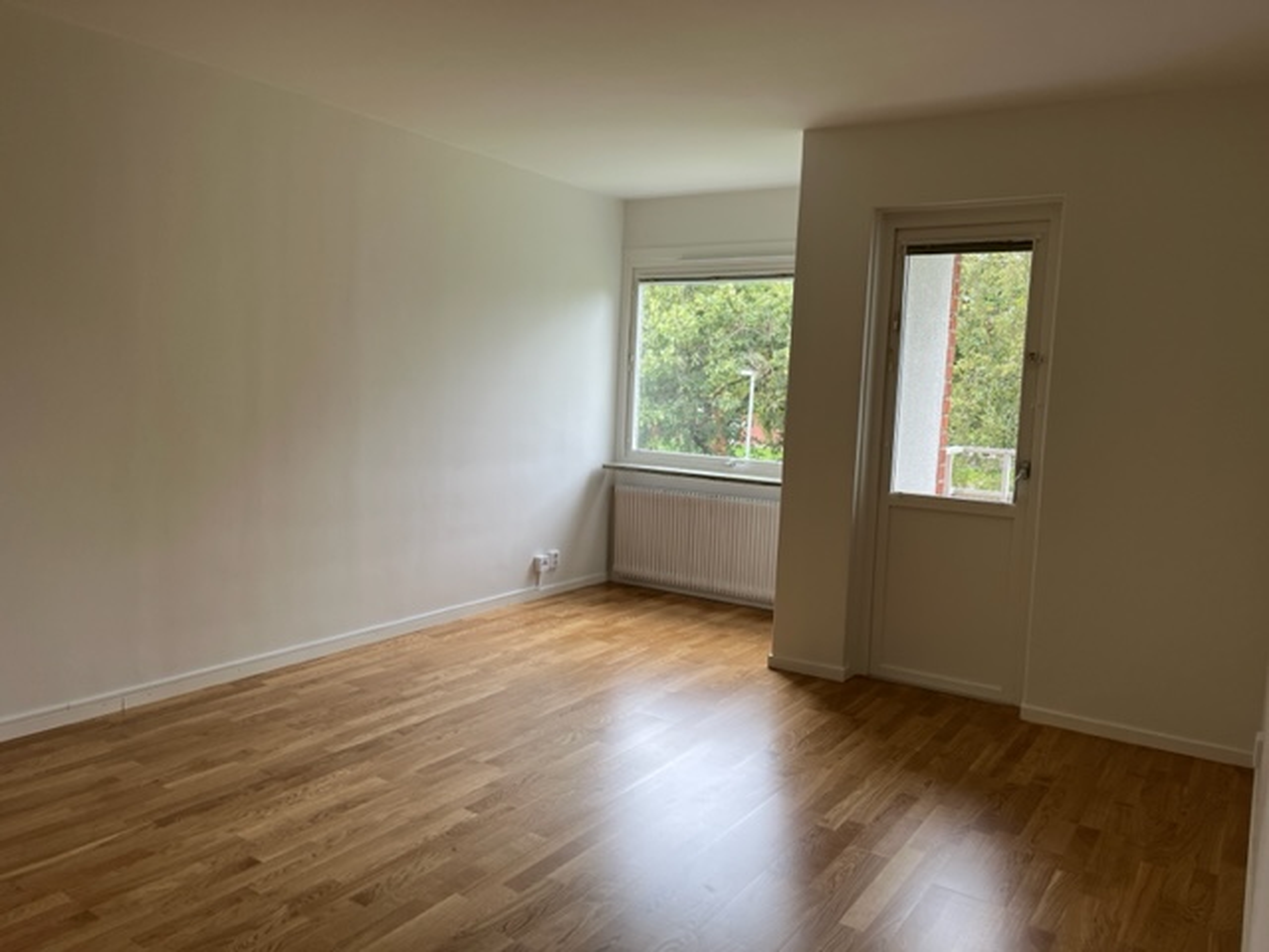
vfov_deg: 53.1
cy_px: 476
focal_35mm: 26
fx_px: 953
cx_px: 634
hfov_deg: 67.3
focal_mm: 5.1
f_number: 1.6
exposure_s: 1/121
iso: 80
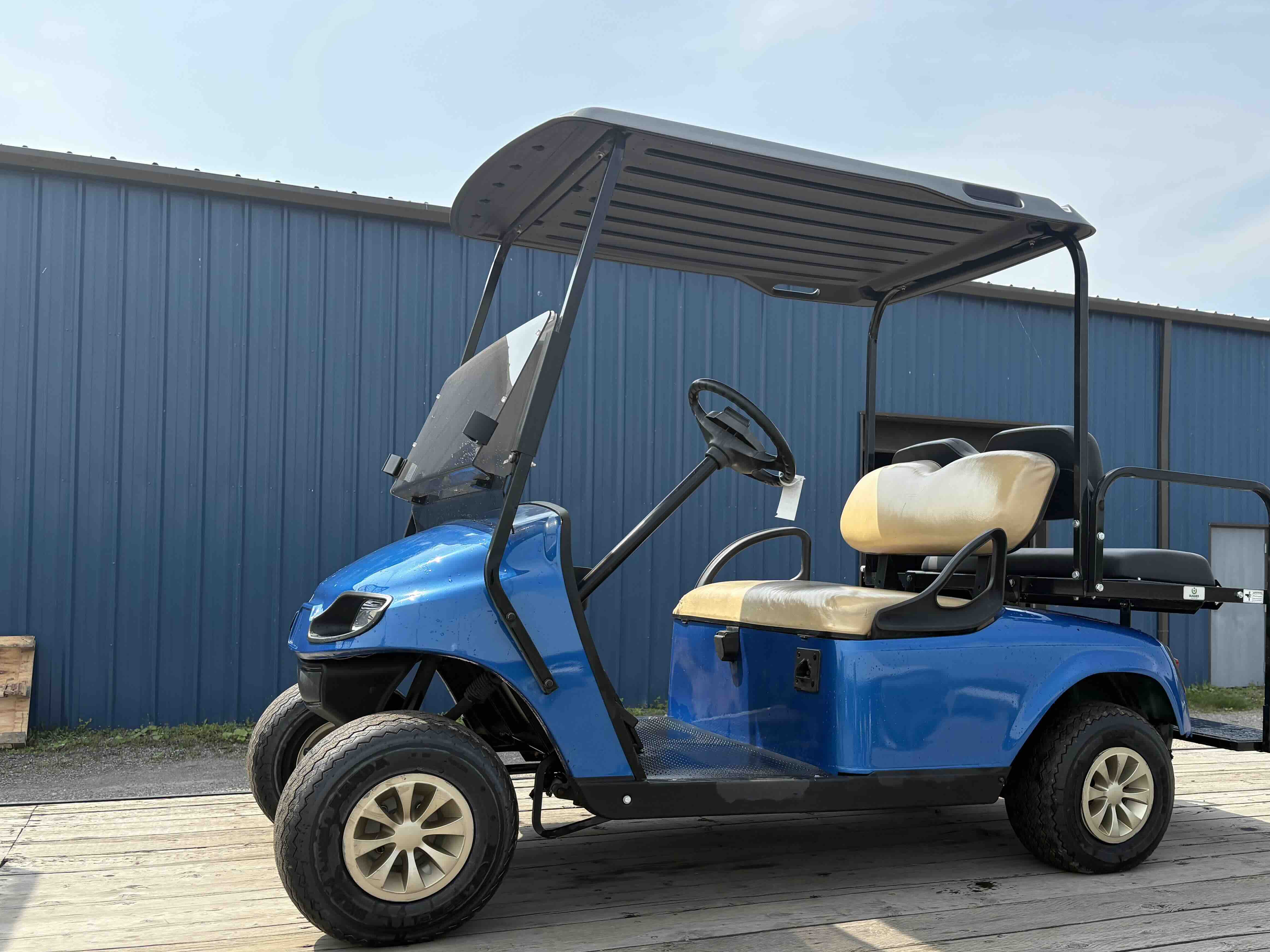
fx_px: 1174
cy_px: 537
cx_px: 781
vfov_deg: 44.1
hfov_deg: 56.2
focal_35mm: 32
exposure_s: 1/2747
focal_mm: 5.96
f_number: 1.6
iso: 64
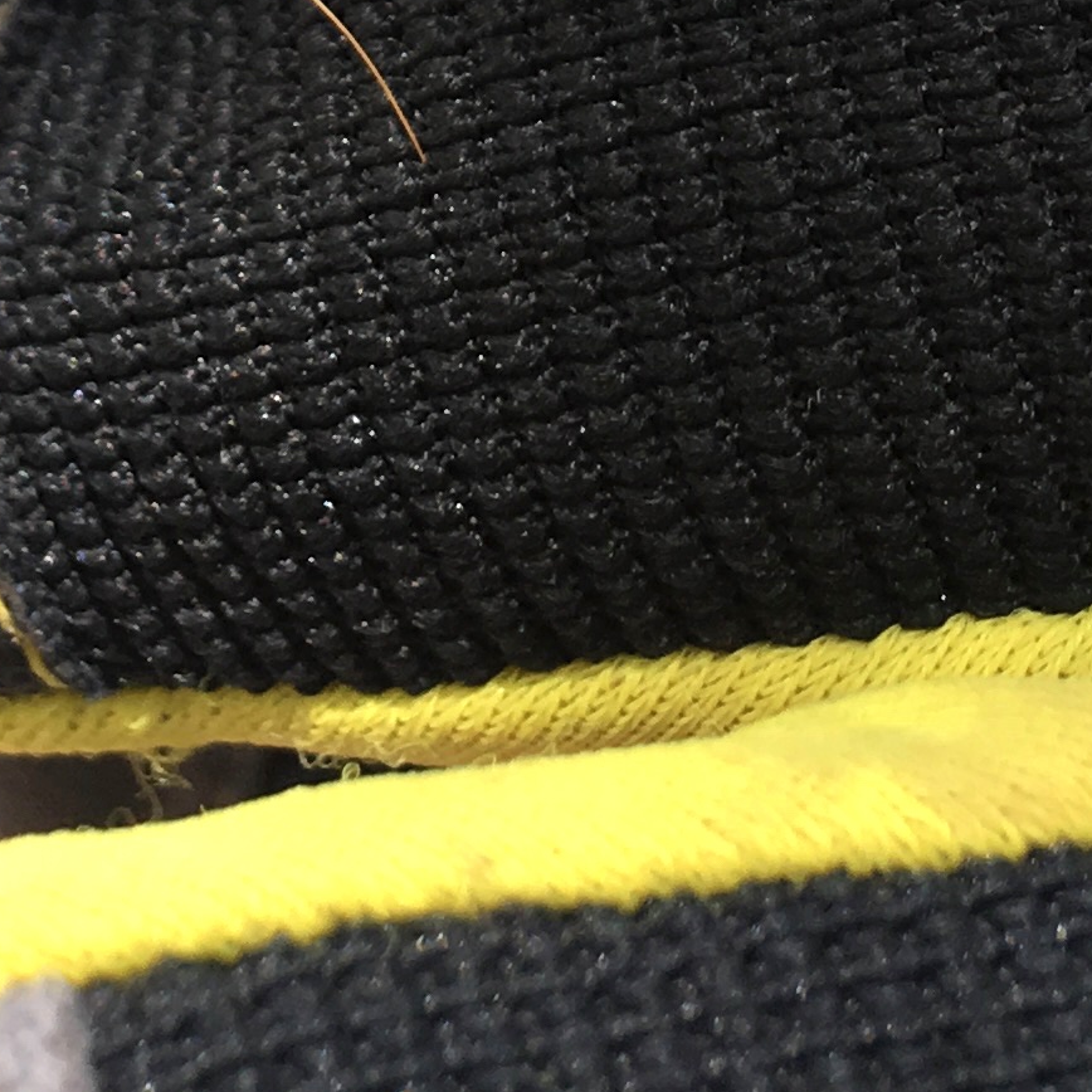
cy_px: -652
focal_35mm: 119
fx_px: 4247
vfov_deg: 13.6
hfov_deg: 14.6
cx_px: 424
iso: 25
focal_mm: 4.15
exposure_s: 1/114
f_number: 2.2
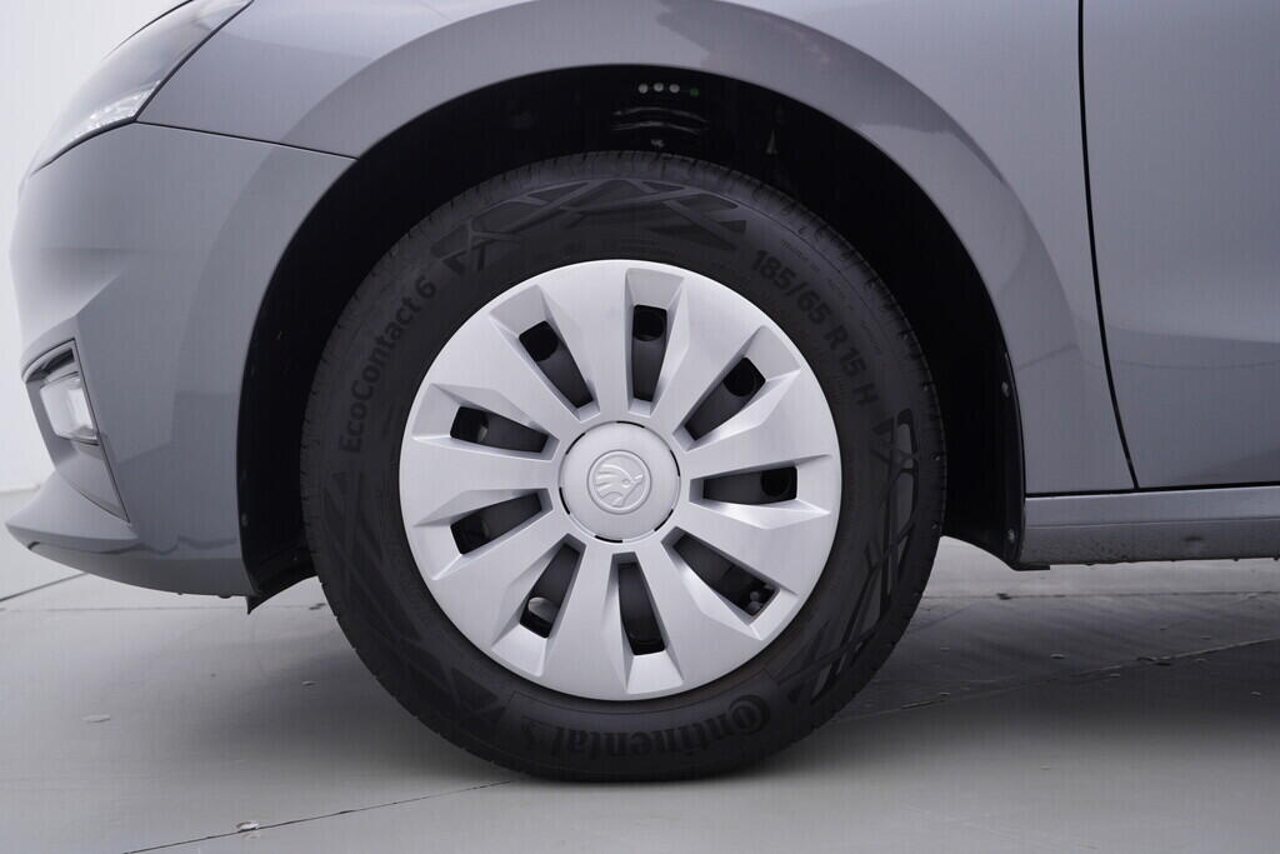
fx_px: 1280
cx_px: 640
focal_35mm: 36
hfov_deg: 53.1
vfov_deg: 36.9
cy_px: 427
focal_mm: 24
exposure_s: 1/60
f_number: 4
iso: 125
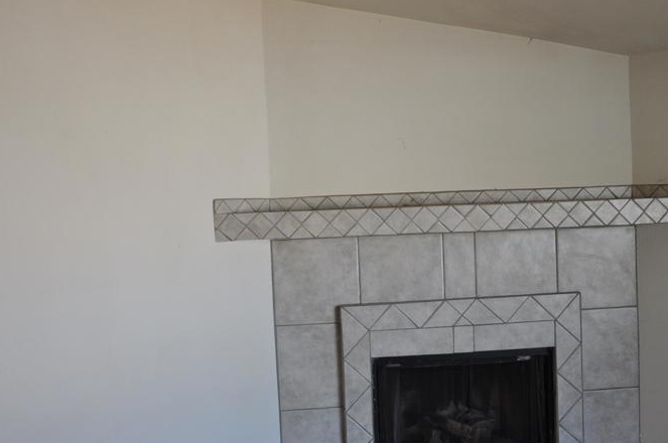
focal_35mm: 51
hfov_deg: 38.7
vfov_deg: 26.3
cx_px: 414
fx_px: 945
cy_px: 266
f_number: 4.5
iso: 400
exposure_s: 1/80
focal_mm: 22
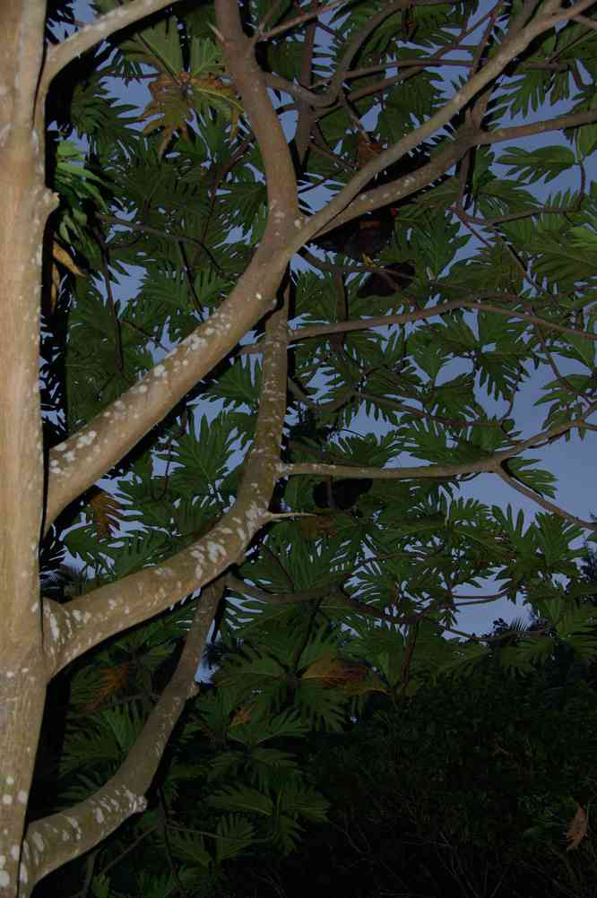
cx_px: 298
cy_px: 449
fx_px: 1072
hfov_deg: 31.1
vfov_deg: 45.5
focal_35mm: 43
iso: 800
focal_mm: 29.4
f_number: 5.6
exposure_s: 1/45
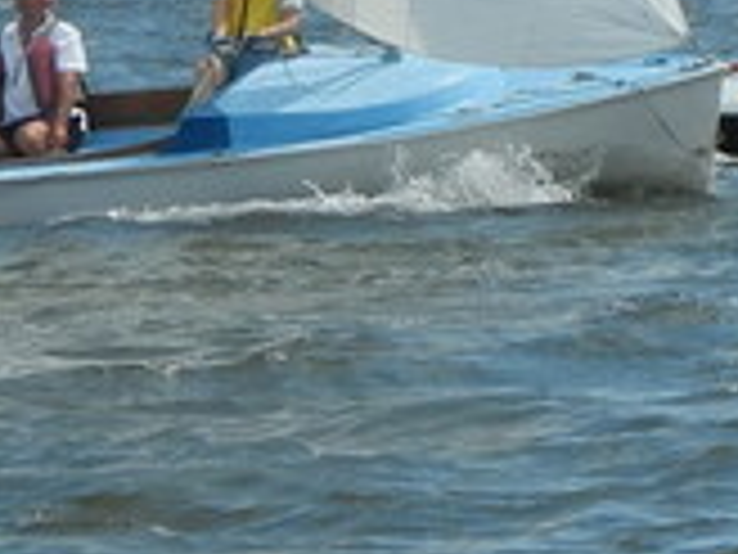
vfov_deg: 2.7
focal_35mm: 555
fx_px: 11832
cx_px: 500
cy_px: -360
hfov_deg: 3.6
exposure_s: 1/426
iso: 160
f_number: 8.8
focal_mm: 16
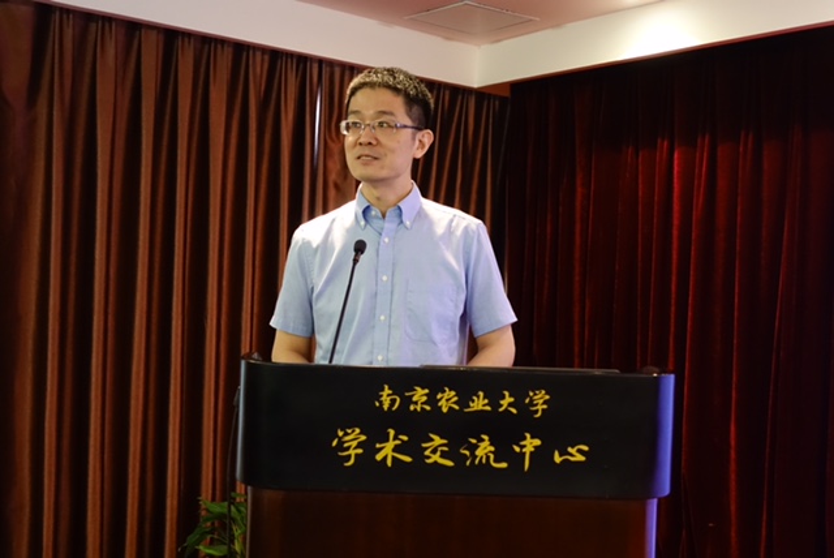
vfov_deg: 32.7
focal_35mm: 41
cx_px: 417
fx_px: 951
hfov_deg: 47.4
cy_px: 279
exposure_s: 1/50
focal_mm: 14.9
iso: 1600
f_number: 2.8
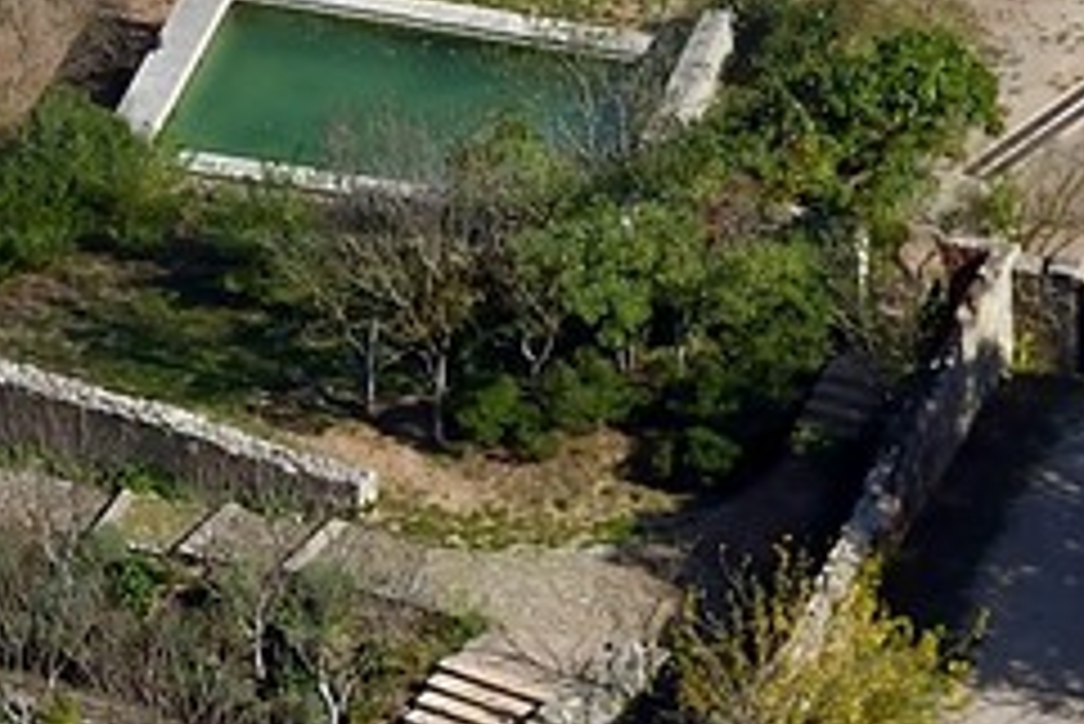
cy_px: -504
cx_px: 1008
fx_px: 13196
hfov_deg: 4.7
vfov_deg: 3.1
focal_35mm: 438
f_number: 7.1
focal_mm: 66
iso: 400
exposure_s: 1/1600
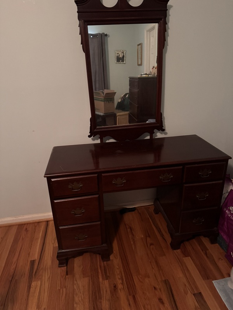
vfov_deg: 71.6
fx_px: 215
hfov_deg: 56.8
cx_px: 116
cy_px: 155
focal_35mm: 24
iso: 1250
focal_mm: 6.76
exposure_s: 1/30
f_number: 1.78
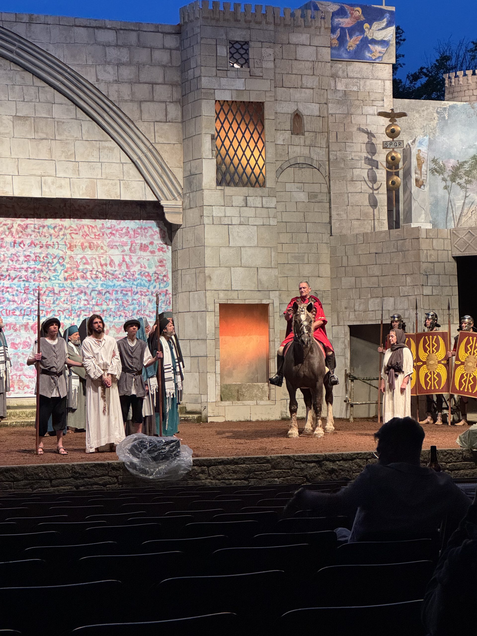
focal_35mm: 77
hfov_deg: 19.1
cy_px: 318
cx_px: 238
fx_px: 1415
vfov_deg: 25.3
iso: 500
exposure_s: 1/60
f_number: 2.8
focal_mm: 9
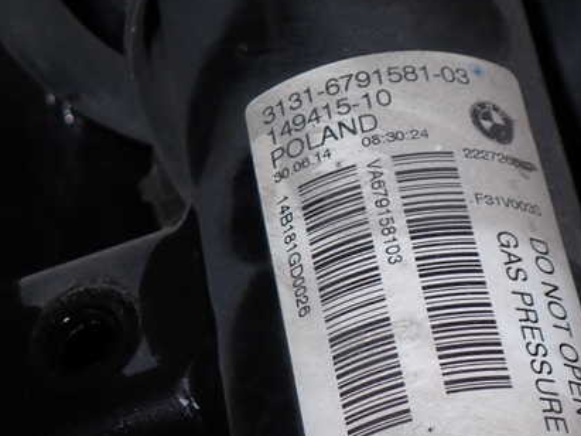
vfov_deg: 10.2
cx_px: 377
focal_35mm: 146
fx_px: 2450
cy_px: 163
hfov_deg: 13.5
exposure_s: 1/100
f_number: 4.9
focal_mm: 18
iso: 200
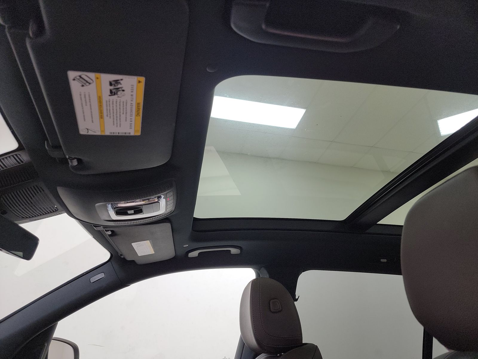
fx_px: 331
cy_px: 180
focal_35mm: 24
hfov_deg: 71.6
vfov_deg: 56.8
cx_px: 239
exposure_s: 1/59
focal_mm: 6.7
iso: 91
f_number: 1.8
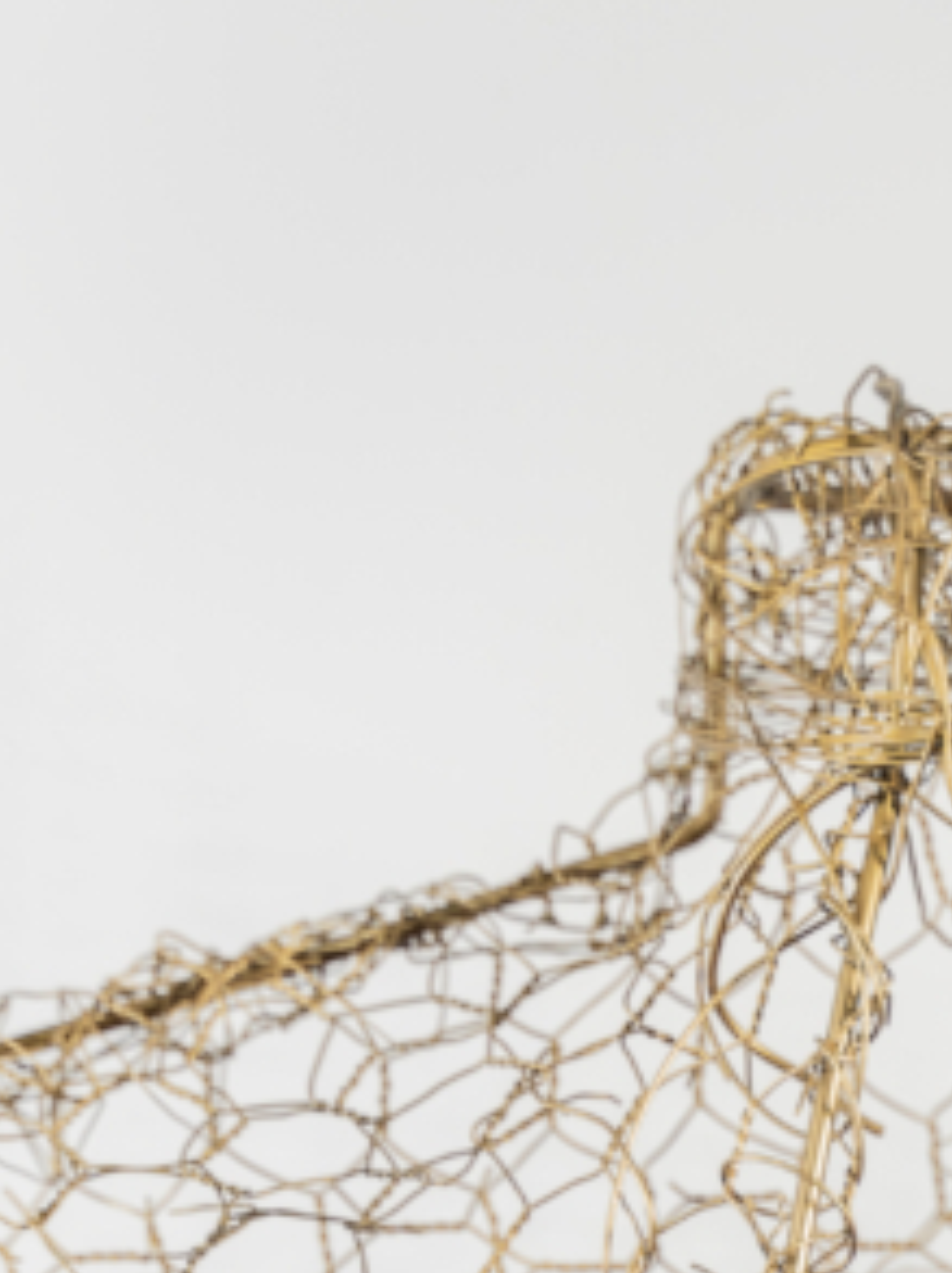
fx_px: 6468
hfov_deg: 8.3
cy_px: 2203
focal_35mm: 176
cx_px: 1065
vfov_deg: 10.6
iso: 100
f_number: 2.8
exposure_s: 1/50
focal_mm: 51
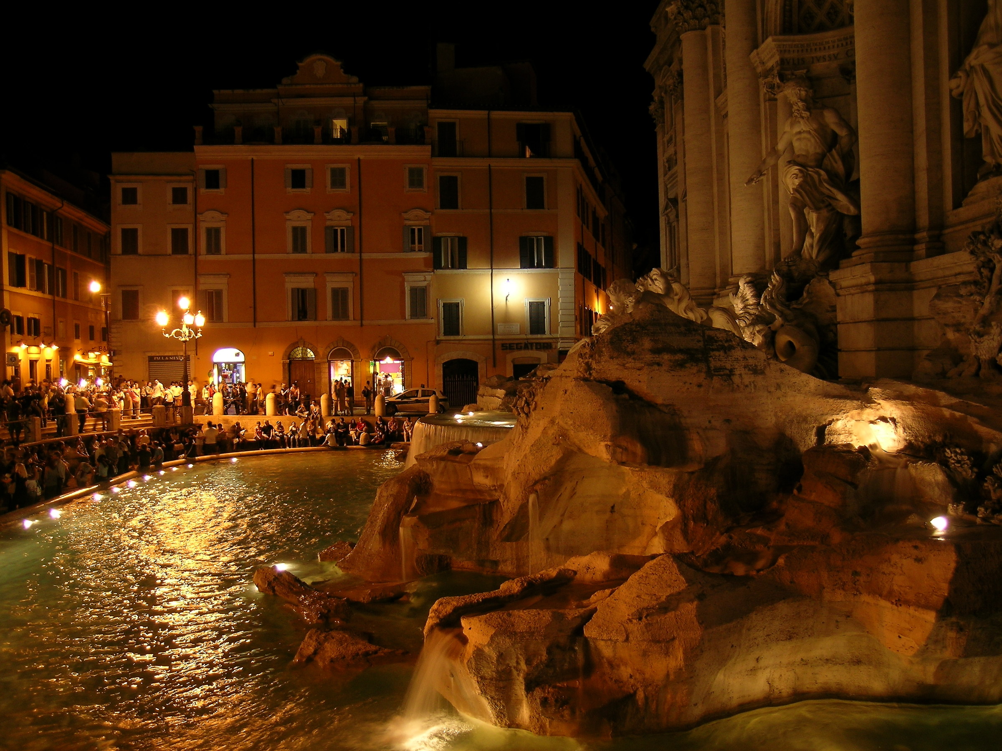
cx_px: 501
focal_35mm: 28
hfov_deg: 63.4
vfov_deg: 49.7
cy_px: 376
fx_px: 810
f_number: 2.8
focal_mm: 5.8
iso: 50
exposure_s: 1/4
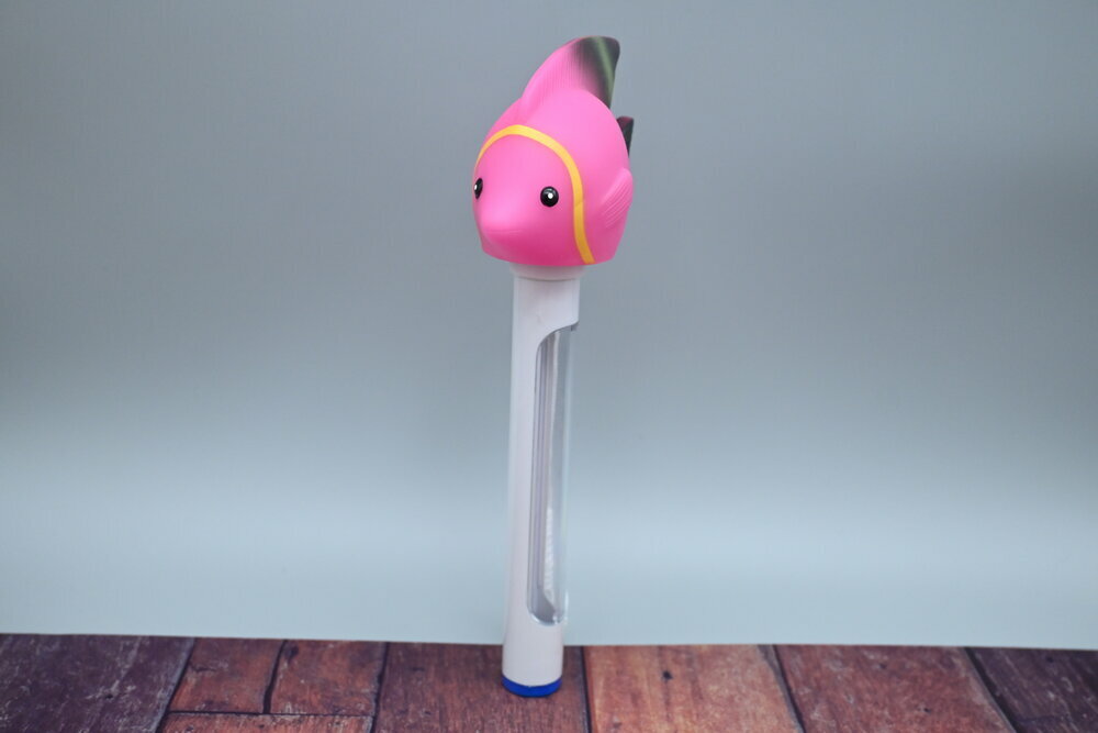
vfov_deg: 33.6
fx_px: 1212
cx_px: 549
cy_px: 366
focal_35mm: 40
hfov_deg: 48.7
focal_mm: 26.5
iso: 1000
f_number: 4.5
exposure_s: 1/125
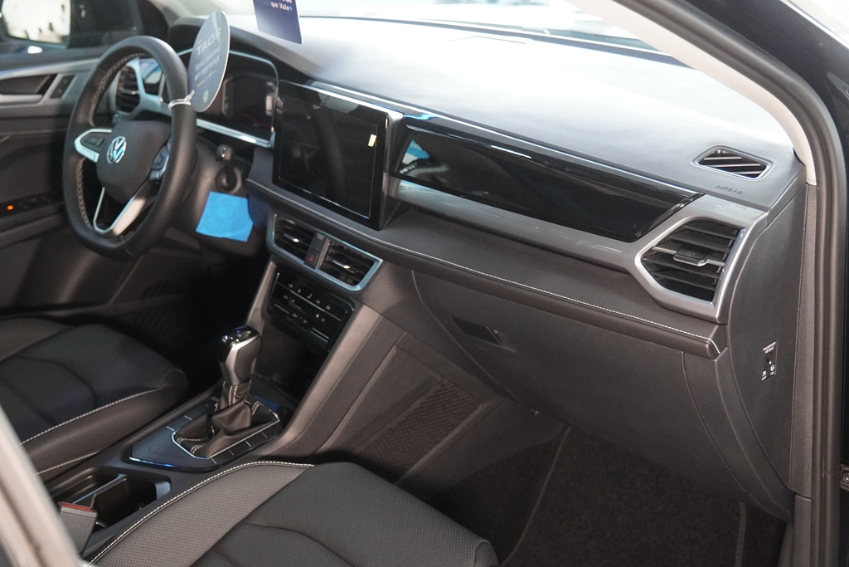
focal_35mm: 45
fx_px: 1061
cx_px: 424
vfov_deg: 29.9
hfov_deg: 43.6
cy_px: 284
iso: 5000
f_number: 2.8
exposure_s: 1/160
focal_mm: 30
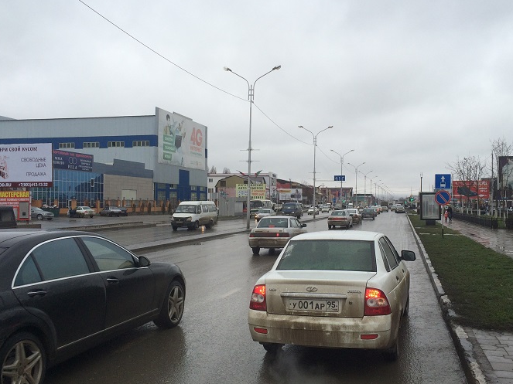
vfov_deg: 40.7
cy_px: 200
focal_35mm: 35
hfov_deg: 52.6
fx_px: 519
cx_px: 279
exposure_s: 1/604
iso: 32
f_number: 2.2
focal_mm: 4.15
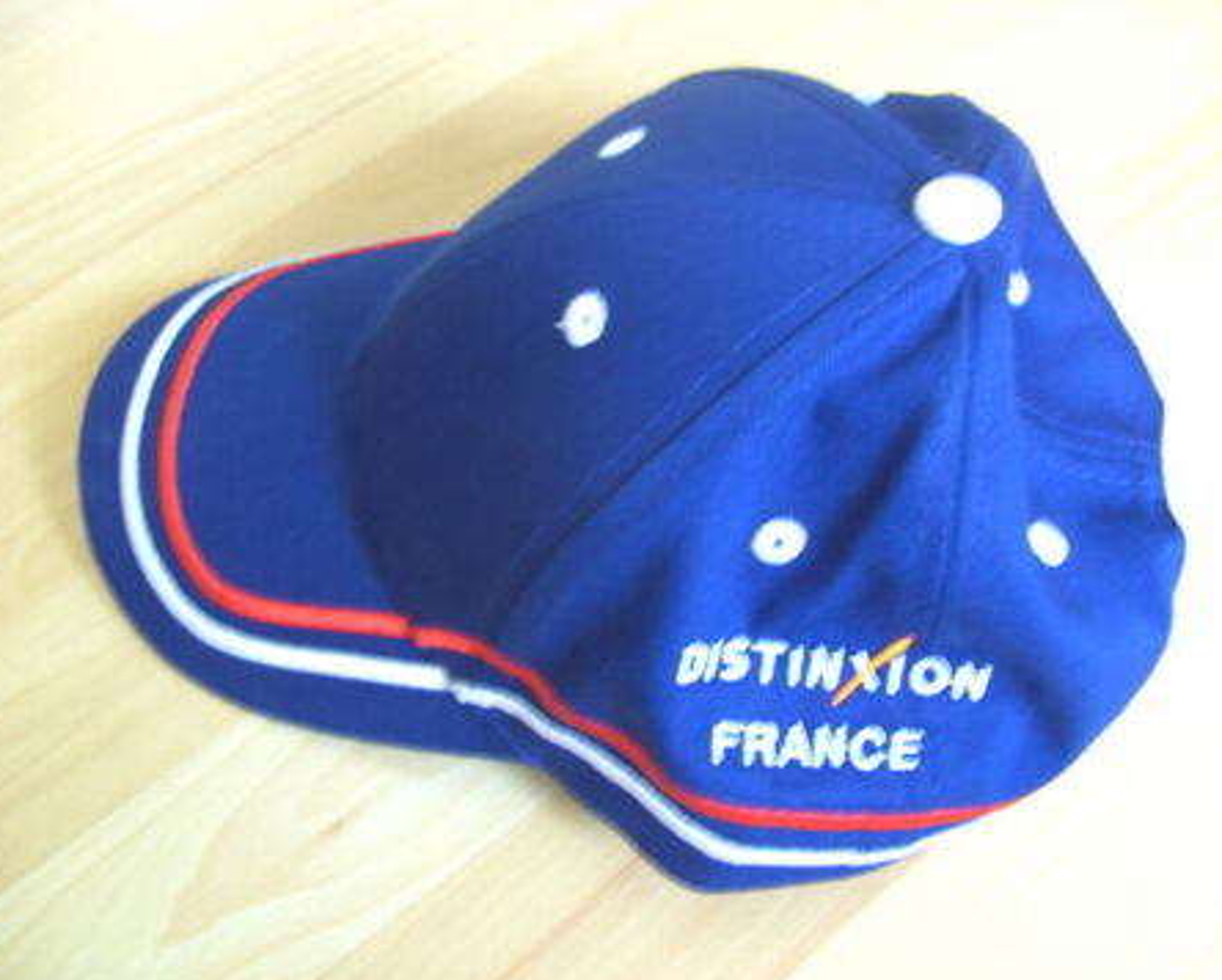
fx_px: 1412
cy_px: 493
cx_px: 641
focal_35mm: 39
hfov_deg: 46.8
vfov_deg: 38.3
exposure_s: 1/1.67
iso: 100
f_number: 2.8
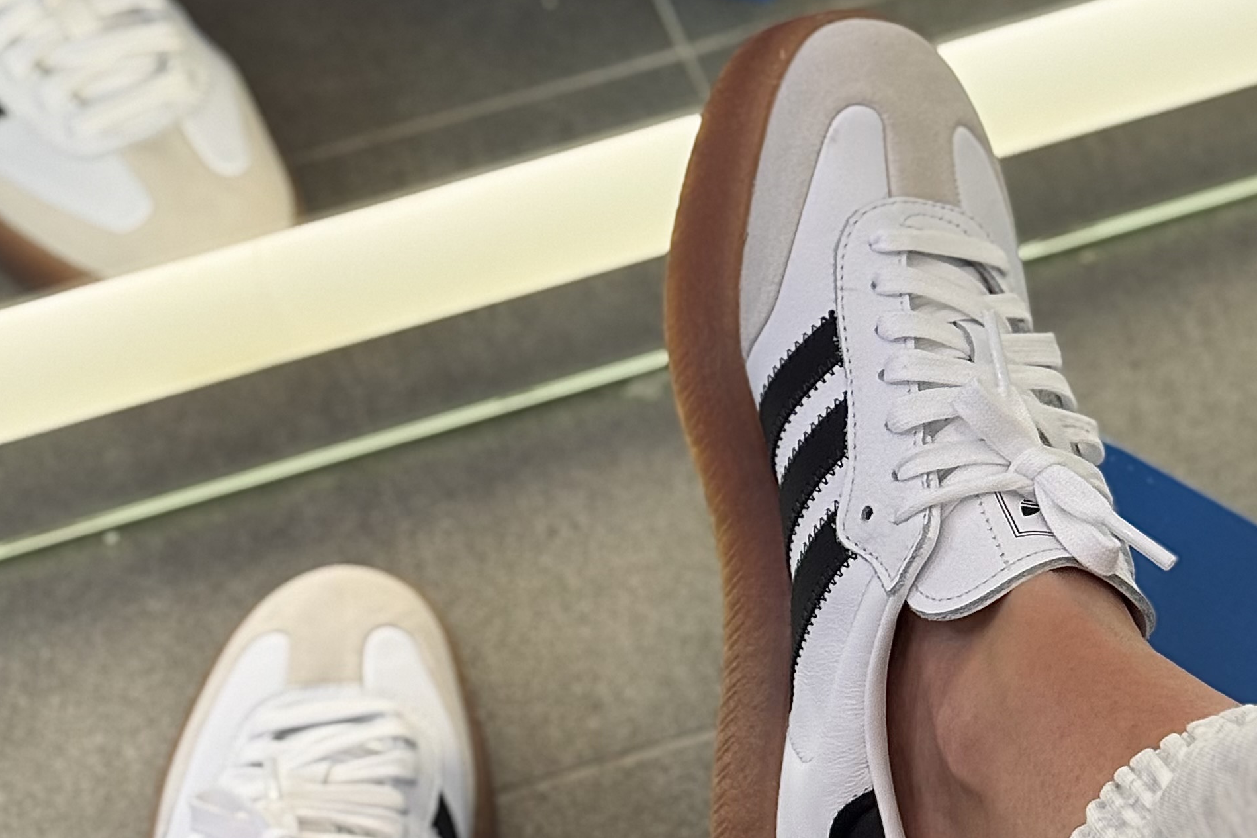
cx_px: 532
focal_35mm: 106
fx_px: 3701
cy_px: 156
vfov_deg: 12.9
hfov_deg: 19.3
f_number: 1.78
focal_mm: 6.76
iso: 80
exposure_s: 1/170
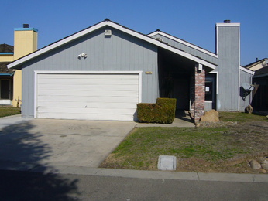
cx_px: 134
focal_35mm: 39
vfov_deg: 36.9
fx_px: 302
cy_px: 100
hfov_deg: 47.8
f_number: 5.6
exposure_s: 1/800
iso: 80
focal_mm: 4.6
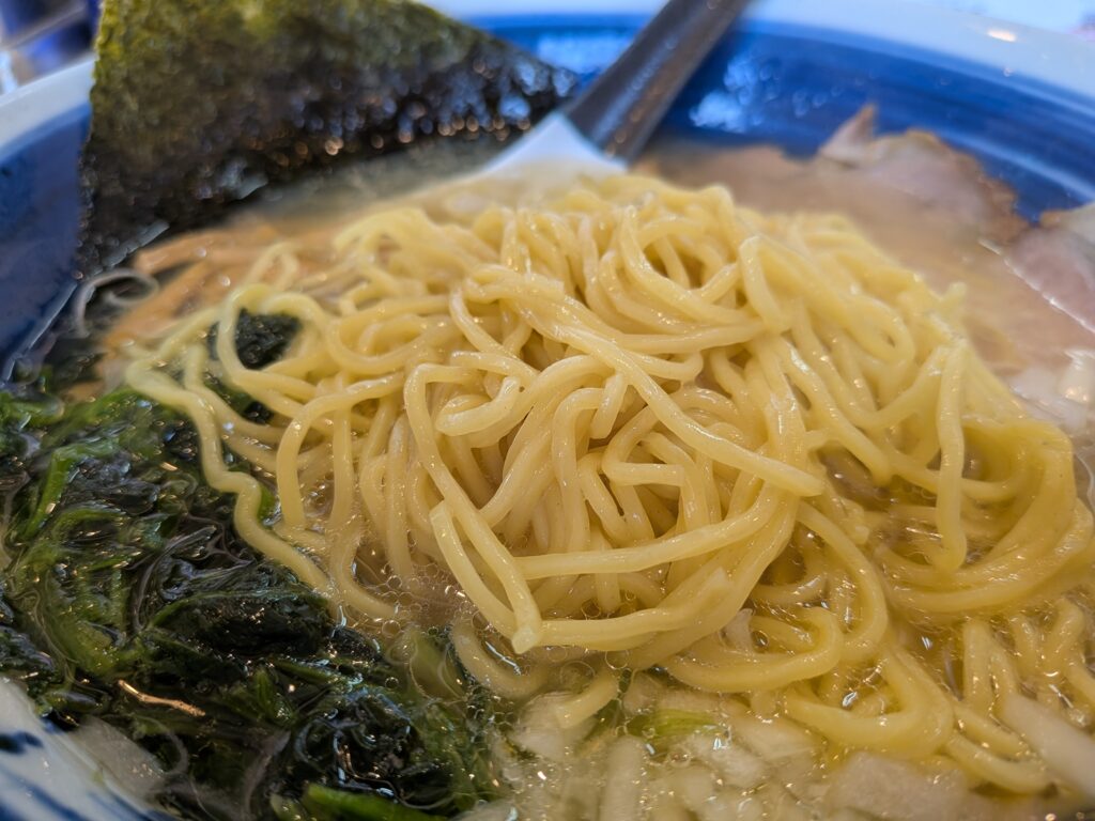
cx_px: 548
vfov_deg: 56.8
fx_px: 759
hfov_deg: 71.6
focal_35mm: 24
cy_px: 410
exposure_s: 1/50
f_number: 1.7
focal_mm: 4.53
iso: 40
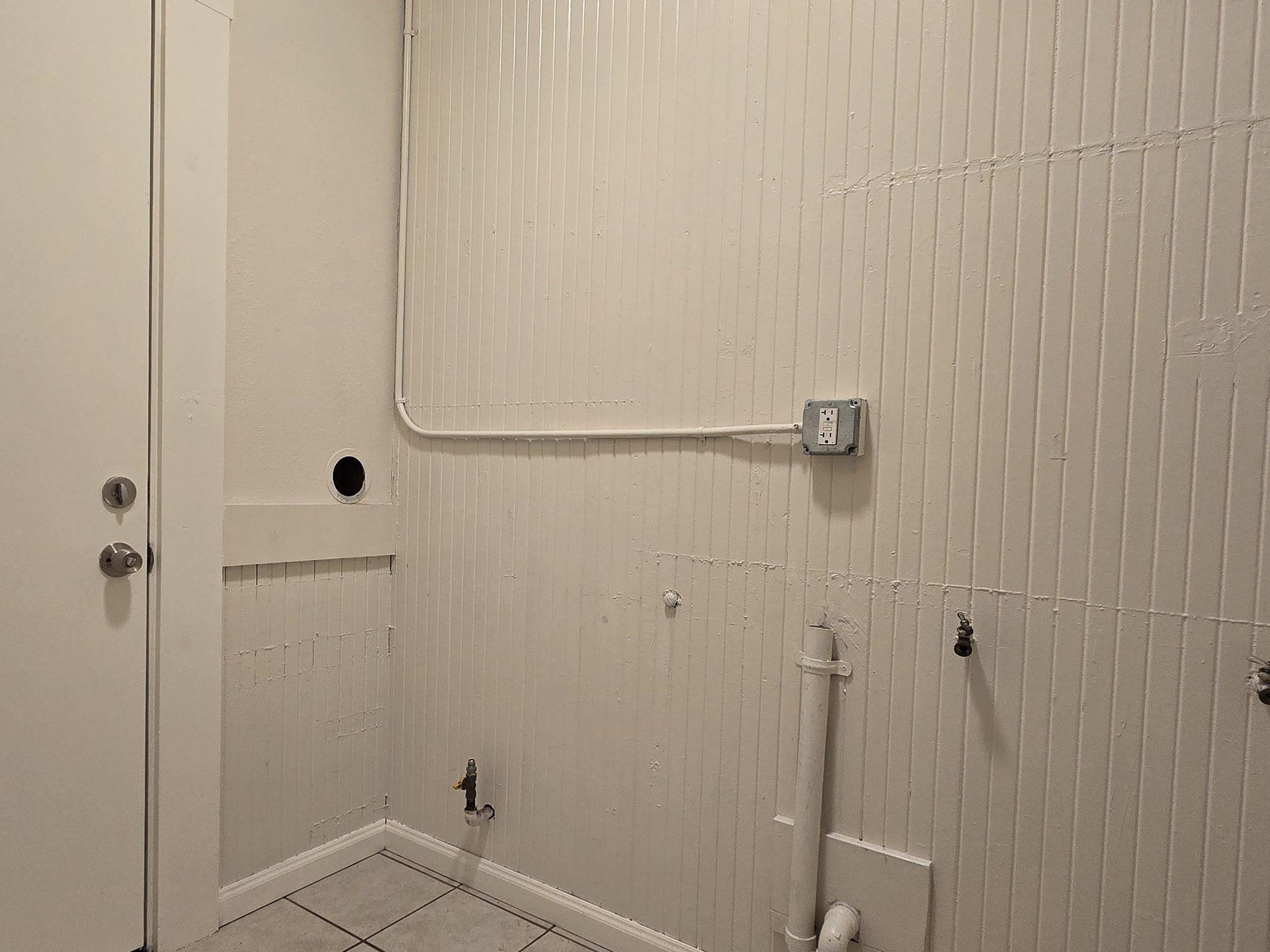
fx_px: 734
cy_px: 504
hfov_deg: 81.5
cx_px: 572
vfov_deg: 65.9
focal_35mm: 20
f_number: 2.2
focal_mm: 2.2
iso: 100
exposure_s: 1/60
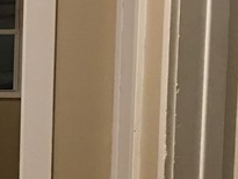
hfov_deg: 12.4
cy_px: 189
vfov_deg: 10.1
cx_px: -194
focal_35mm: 145
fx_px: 998
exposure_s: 1/15
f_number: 2.2
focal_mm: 4.15
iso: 64
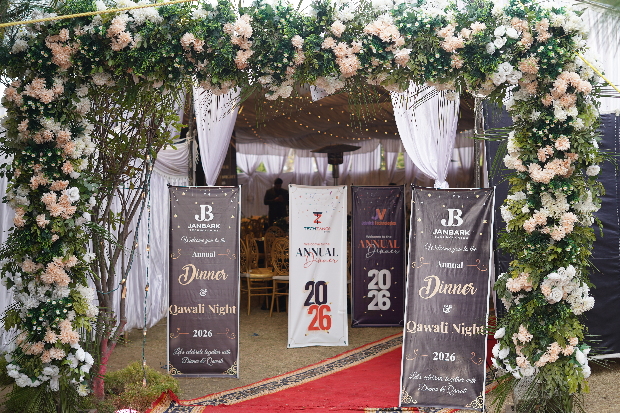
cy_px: 201
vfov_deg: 24.6
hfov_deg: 36.2
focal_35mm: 55
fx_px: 947
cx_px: 296
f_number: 2.8
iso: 100
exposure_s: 1/200
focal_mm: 50
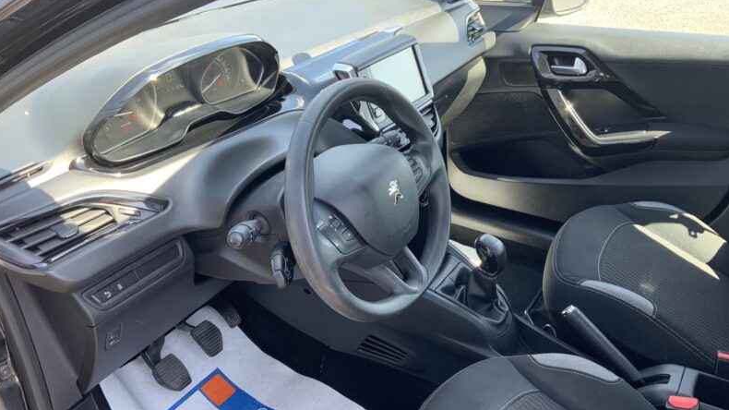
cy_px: 274
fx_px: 618
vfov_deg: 36.3
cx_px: 364
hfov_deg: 61.0
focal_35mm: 32
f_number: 1.8
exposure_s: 1/122
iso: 50
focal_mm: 3
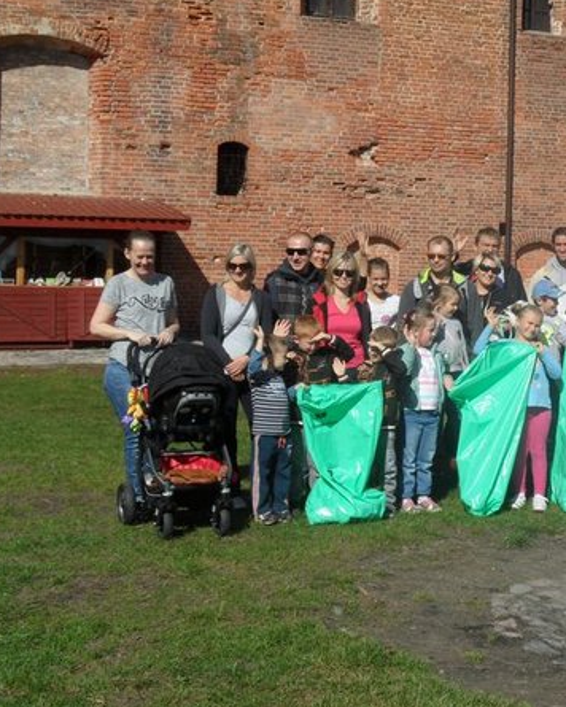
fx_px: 1194
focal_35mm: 57
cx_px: 472
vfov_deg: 33.0
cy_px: 340
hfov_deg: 26.1
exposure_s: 1/500
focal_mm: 6.5
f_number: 5.2
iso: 80
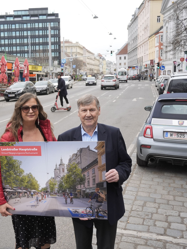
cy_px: 125
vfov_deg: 44.8
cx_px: 38
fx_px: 303
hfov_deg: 33.4
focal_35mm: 42
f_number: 6.3
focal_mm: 29
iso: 500
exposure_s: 1/640
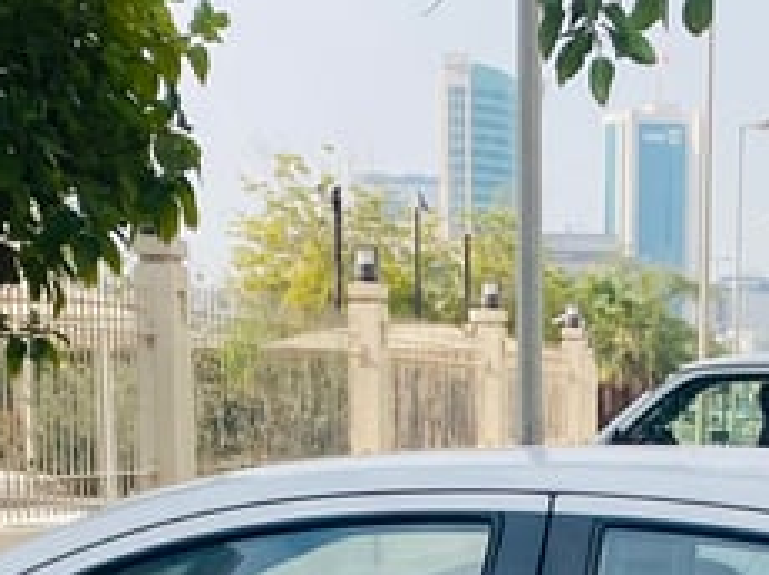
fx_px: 2574
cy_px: 1010
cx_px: 535
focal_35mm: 116
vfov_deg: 11.8
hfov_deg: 16.9
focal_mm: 4.25
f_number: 1.8
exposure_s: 1/1961
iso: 32
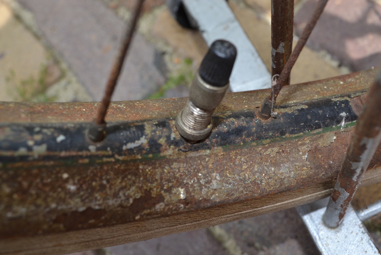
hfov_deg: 43.1
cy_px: 131
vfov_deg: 29.6
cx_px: 189
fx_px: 482
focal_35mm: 46
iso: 100
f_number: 8
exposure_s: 1/60
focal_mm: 29
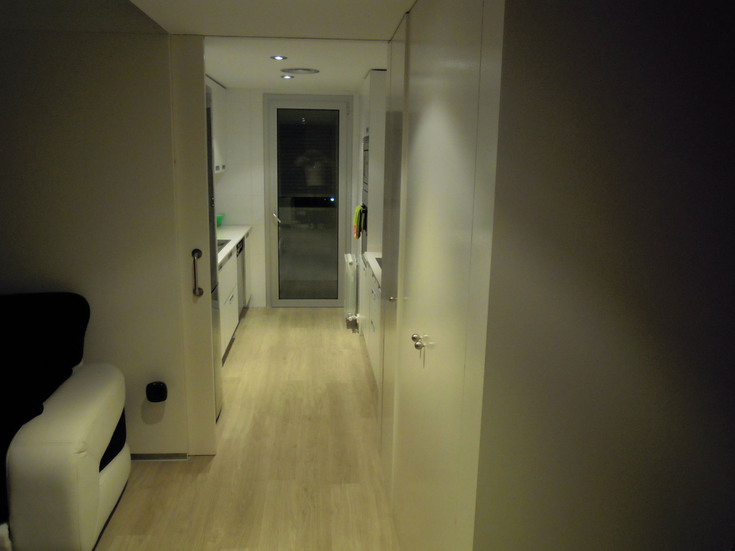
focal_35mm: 28
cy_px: 276
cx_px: 368
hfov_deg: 63.4
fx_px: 595
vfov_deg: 49.7
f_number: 2.7
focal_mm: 5
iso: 400
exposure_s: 1/25
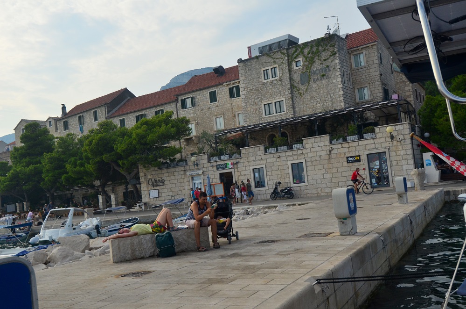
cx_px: 233
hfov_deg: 53.2
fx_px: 465
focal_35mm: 36
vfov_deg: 36.7
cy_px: 154
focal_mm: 24
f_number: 5.6
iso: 400
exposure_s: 1/1600
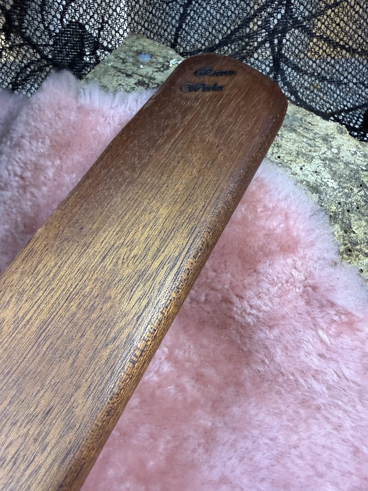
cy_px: 246
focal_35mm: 24
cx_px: 184
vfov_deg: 71.6
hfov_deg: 56.8
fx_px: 340
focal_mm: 2.22
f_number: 2.2
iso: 250
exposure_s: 1/50
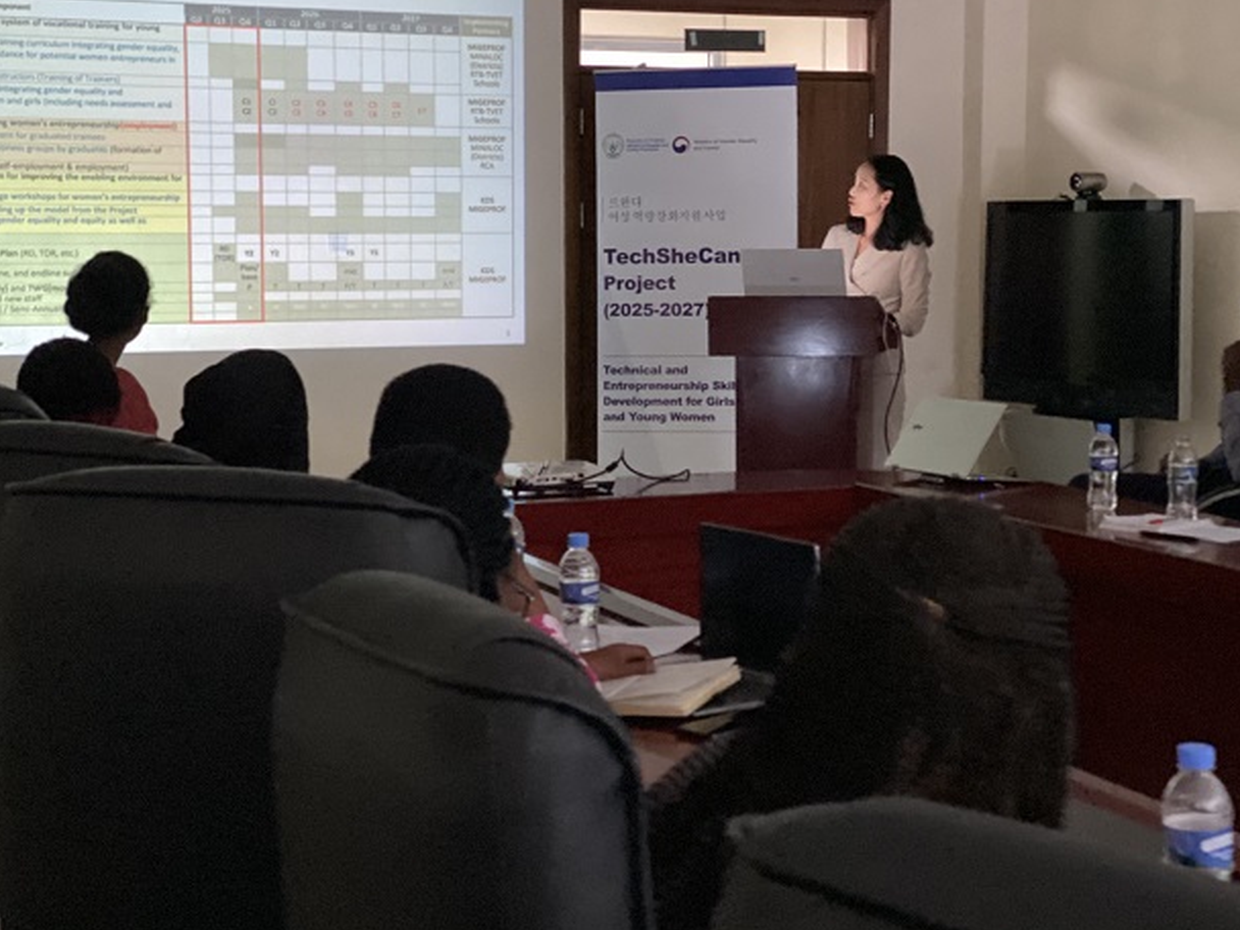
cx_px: 600
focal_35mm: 65
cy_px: 396
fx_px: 2328
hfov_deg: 29.8
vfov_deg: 22.6
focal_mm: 6
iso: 500
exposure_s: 1/23
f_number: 2
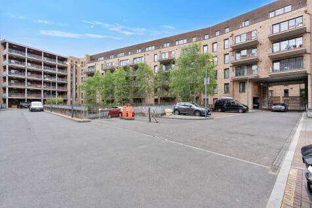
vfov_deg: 70.4
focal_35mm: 17
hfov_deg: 93.3
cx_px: 156
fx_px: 147
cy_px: 104
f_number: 5.6
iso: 100
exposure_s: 1/80
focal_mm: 17
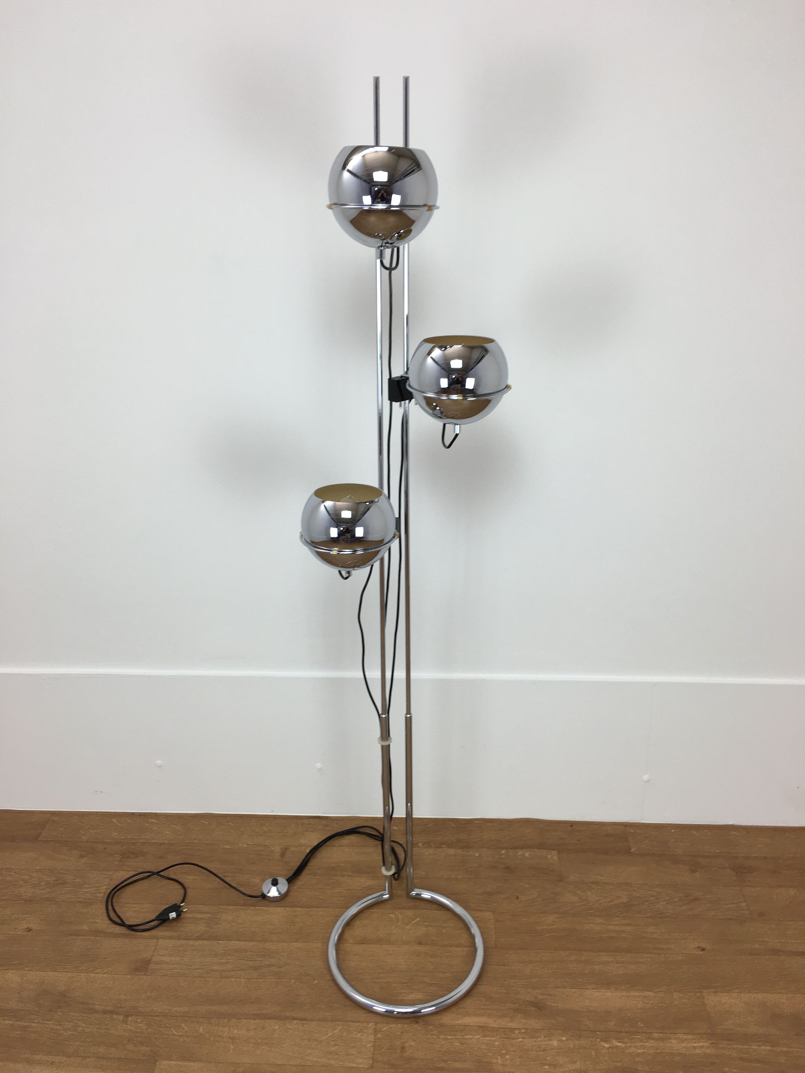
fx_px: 899
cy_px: 536
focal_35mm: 29
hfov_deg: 48.2
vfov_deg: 61.7
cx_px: 402
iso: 32
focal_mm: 4.15
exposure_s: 1/50
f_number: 2.2
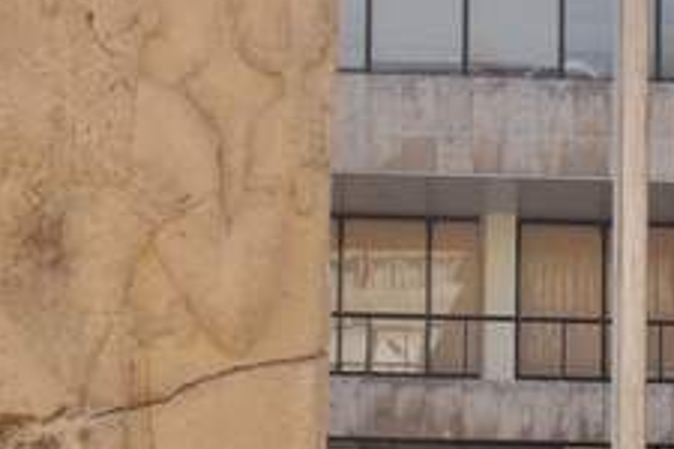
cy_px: 488
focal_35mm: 97
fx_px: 1816
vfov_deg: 13.8
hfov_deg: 20.6
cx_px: 76
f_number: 10
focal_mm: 22
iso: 200
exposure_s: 1/400
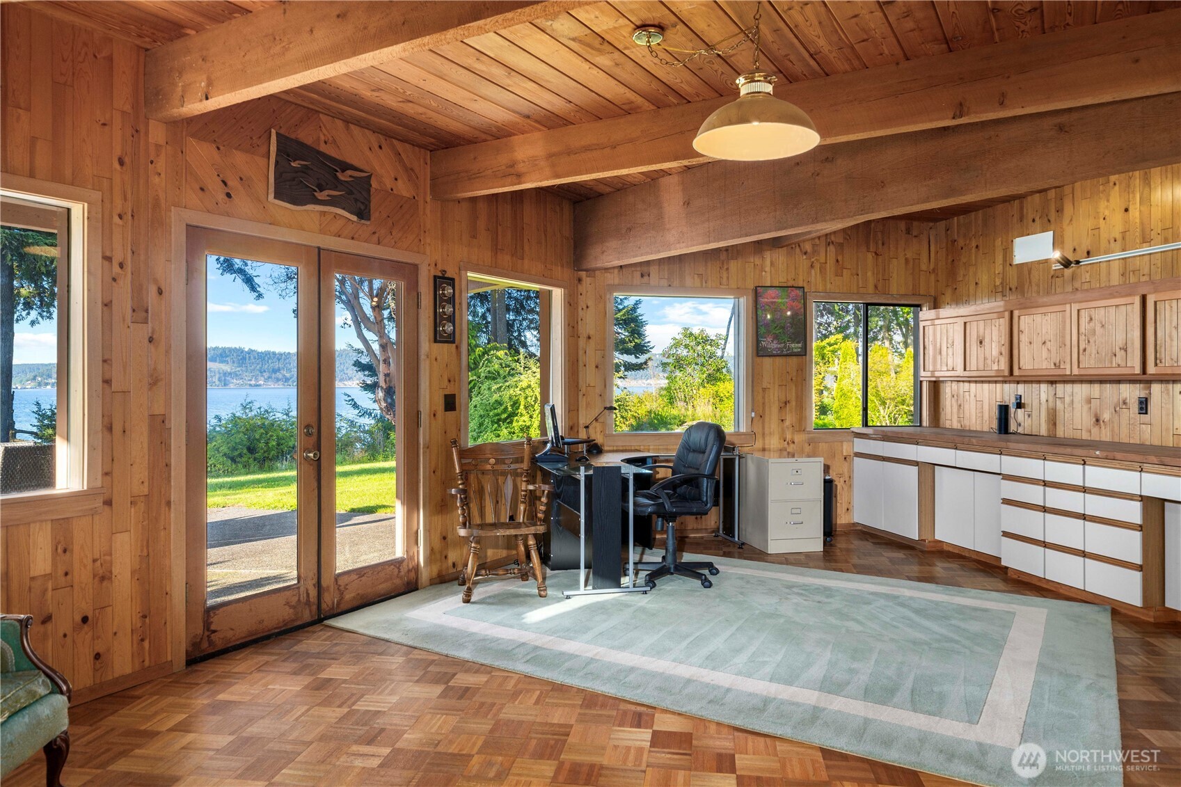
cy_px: 394
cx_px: 590
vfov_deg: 53.1
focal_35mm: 24
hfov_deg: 73.7
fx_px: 787
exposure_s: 1/15
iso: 1000
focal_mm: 24
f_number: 8
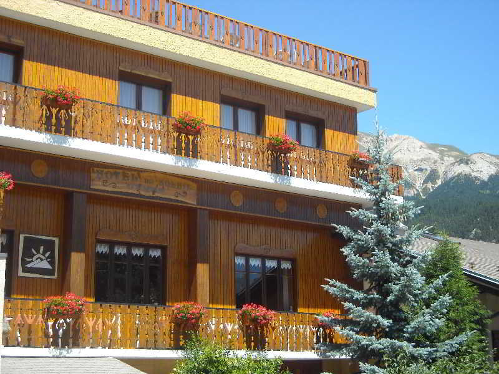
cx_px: 250
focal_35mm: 61
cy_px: 187
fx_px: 879
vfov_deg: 24.0
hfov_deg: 31.7
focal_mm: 9.87
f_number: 3.5
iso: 64
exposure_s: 1/369
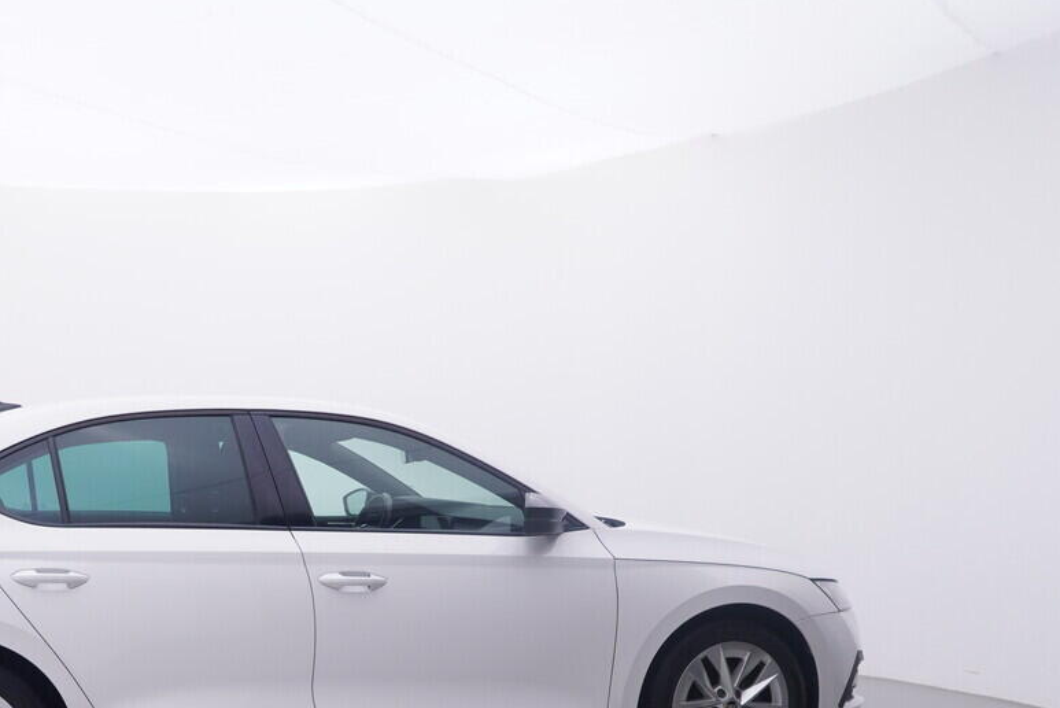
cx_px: 240
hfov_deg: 44.6
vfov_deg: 30.8
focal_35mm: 42
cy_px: 611
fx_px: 1235
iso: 200
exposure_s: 1/80
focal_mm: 15
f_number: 5
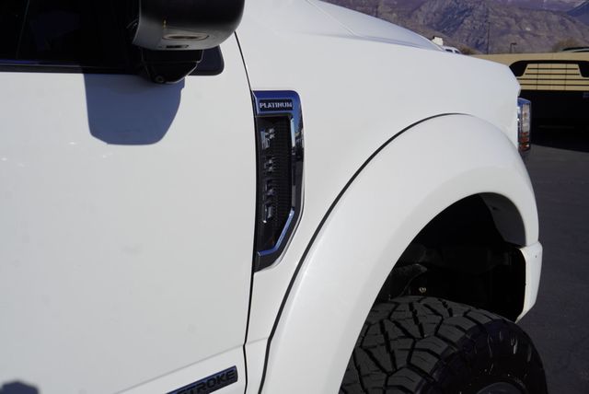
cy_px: 197
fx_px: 688
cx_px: 294
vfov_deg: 32.0
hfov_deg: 46.4
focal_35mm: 42
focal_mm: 28
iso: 100
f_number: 11
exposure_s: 1/500
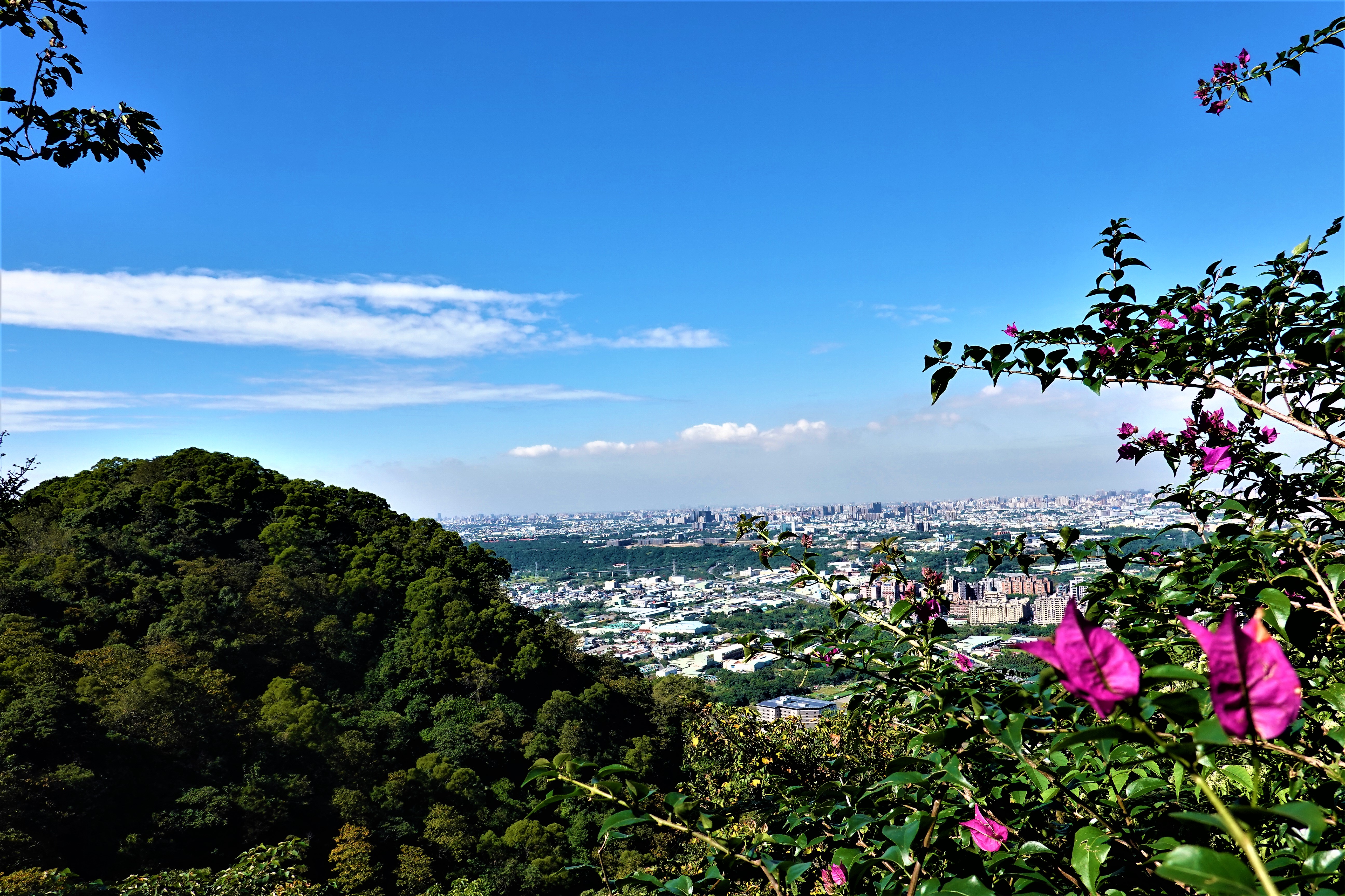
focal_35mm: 24
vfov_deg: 53.1
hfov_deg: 73.7
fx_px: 897
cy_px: 448
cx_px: 672
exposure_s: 1/500
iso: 125
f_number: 5.6
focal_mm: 9
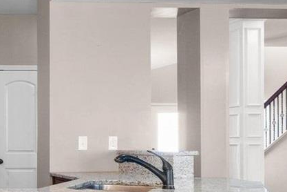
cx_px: -112
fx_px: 367
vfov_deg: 28.9
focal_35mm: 46
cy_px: 138
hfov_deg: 30.4
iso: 400
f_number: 8
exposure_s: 1/2.5
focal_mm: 10
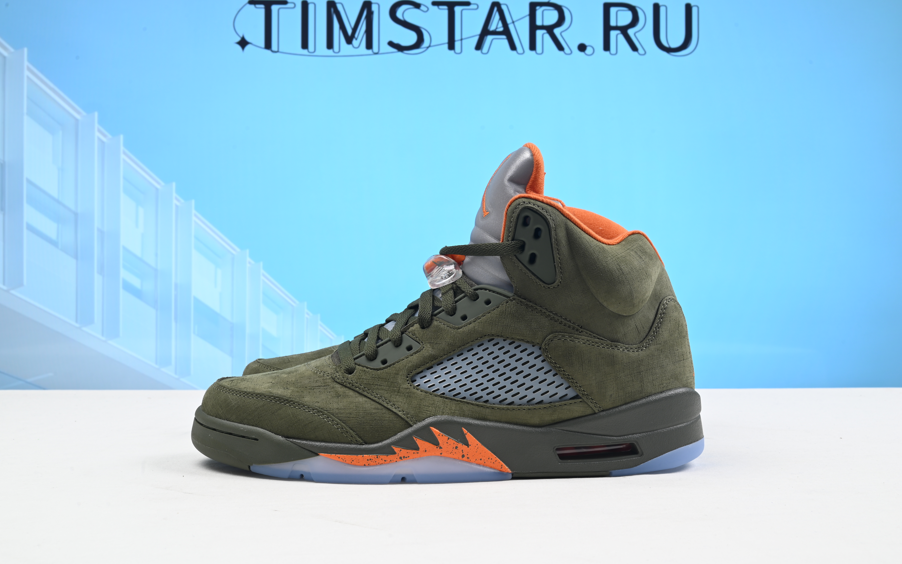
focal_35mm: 40
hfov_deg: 49.3
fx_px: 983
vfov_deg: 32.0
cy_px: 269
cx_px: 449
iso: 100
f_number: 16
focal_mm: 39
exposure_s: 1/2
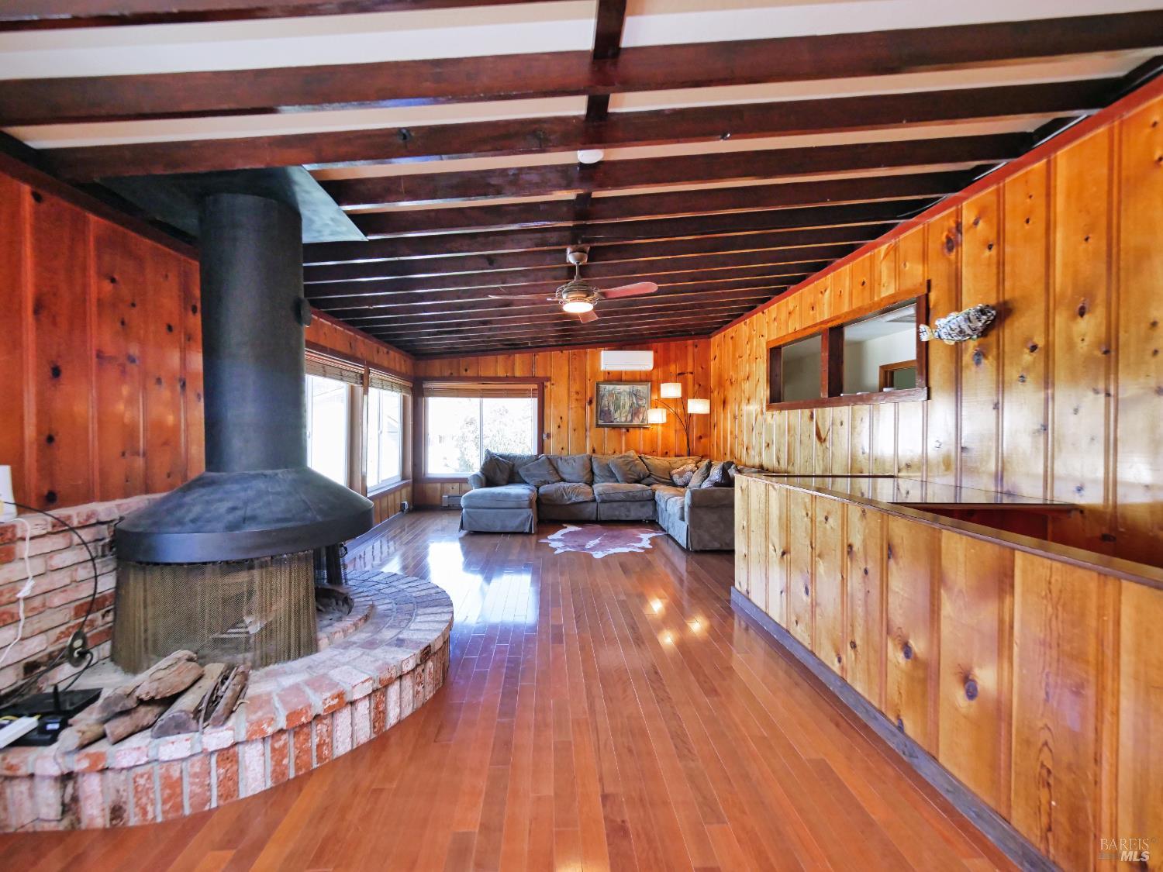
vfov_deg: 85.7
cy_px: 436
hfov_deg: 102.1
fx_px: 470
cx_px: 582
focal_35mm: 14
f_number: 2.8
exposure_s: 1/160
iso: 800
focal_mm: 7
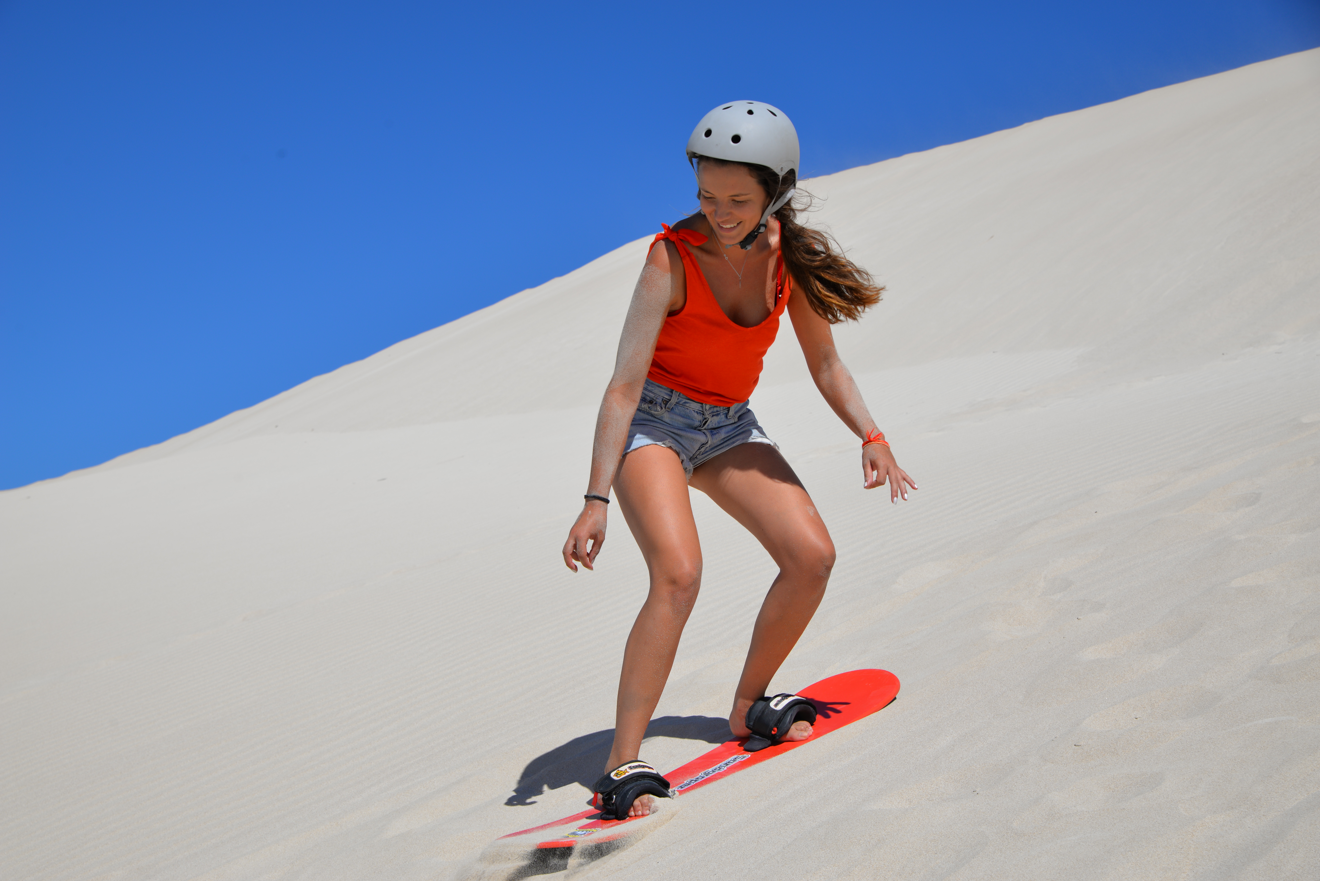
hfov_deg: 28.8
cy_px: 440
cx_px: 660
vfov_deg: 19.5
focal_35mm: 70
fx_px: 2568
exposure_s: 1/400
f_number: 10
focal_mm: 70
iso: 100
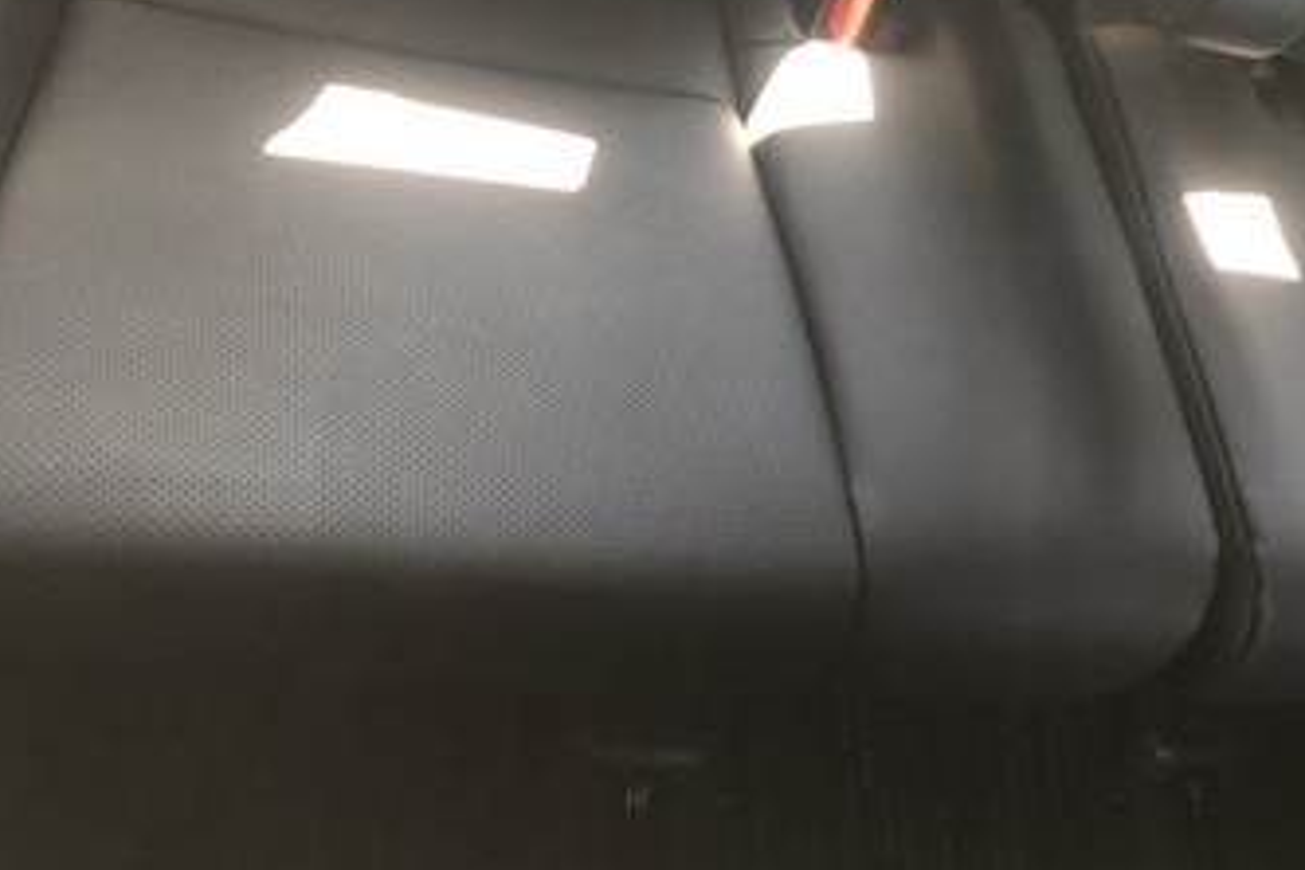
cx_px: 1219
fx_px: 2030
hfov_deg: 33.4
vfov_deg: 23.5
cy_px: 67
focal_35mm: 56
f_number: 1.8
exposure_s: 1/15
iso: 100
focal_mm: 3.99
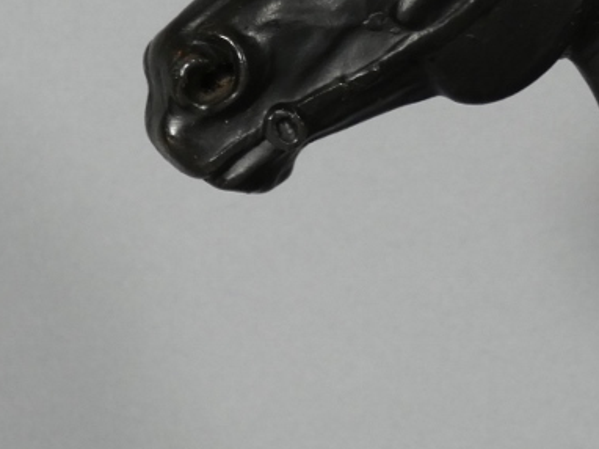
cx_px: 530
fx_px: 1902
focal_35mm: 110
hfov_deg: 17.6
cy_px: 46
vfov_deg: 13.3
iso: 160
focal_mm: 7.3
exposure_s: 1/80
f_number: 3.6
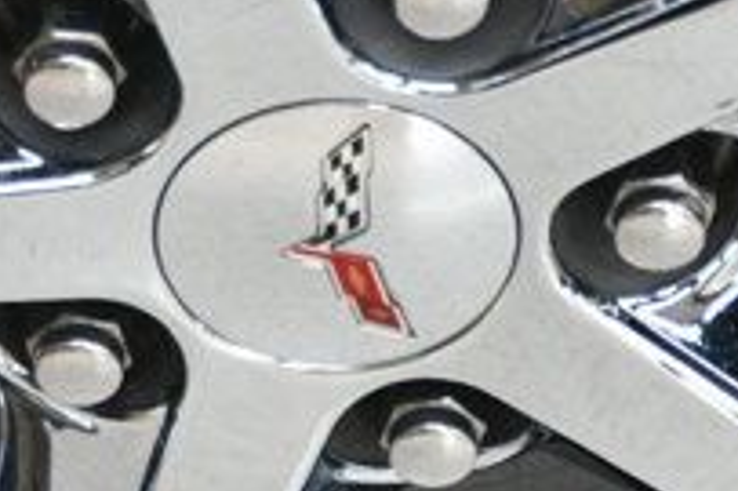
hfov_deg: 6.8
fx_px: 6206
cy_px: 225
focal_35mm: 303
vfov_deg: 4.5
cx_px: 273
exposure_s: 1/125
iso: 2200
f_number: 4.5
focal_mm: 40
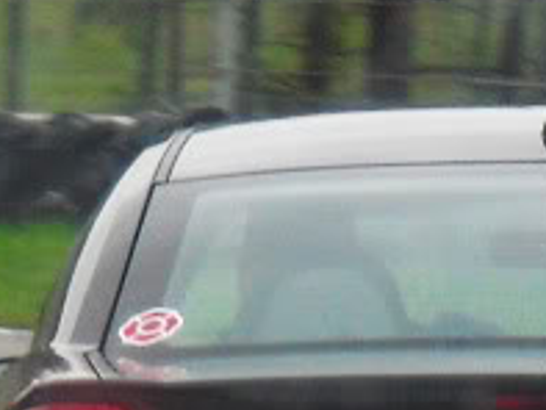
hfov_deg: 3.5
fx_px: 8791
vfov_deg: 2.7
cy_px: -42
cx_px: -546
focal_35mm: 557
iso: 200
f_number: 5.6
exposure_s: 1/125
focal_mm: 18.9
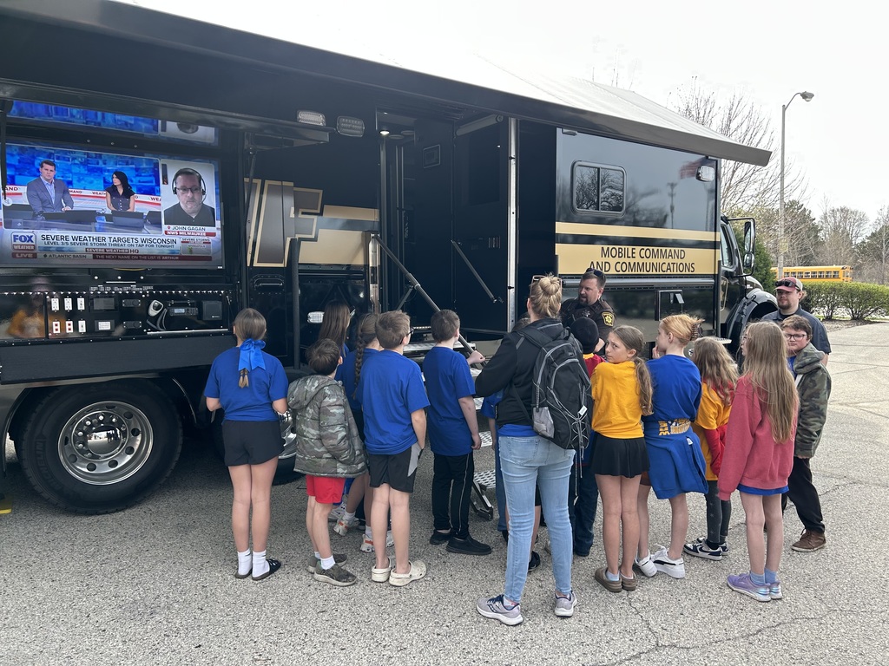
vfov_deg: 53.1
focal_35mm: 26
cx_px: 444
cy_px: 333
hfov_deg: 67.3
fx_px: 668
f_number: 1.5
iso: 50
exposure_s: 1/604
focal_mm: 5.7
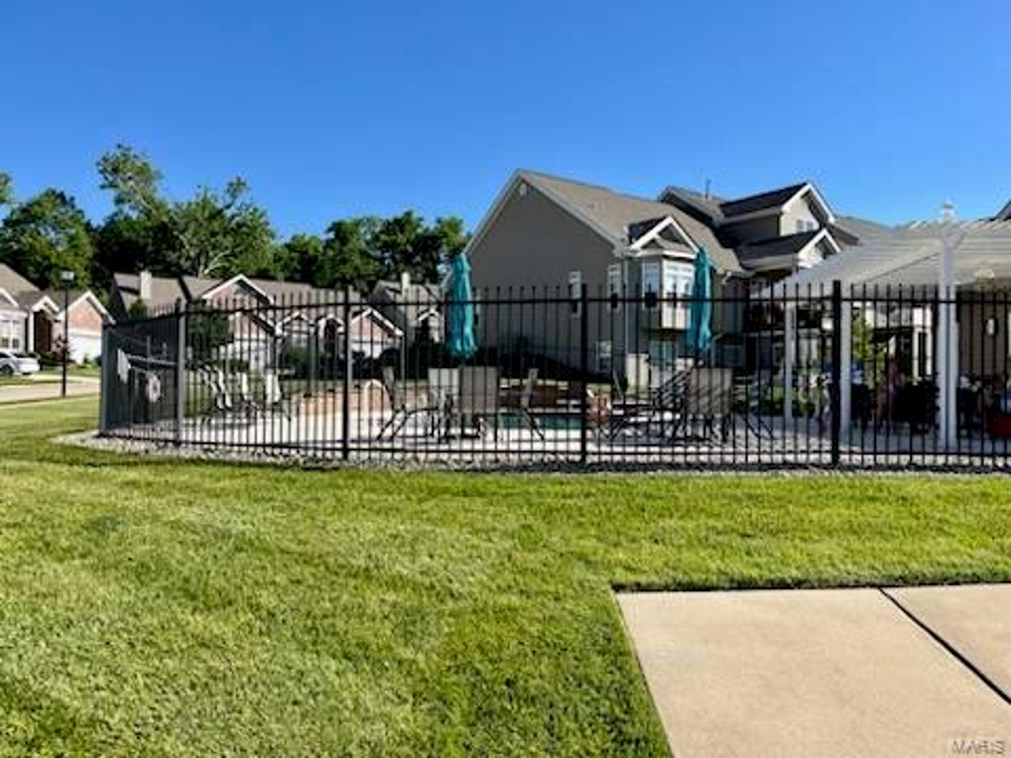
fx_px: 759
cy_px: 379
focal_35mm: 26
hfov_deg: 67.3
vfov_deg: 53.1
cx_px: 506
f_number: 1.6
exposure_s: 1/2463
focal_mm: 5.1
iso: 50
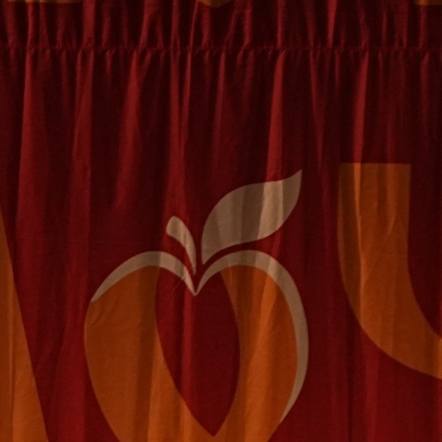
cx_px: 149
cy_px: 577
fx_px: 7237
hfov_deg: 3.5
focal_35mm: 501
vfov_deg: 3.5
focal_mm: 90
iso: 1600
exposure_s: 1/500
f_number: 2.8
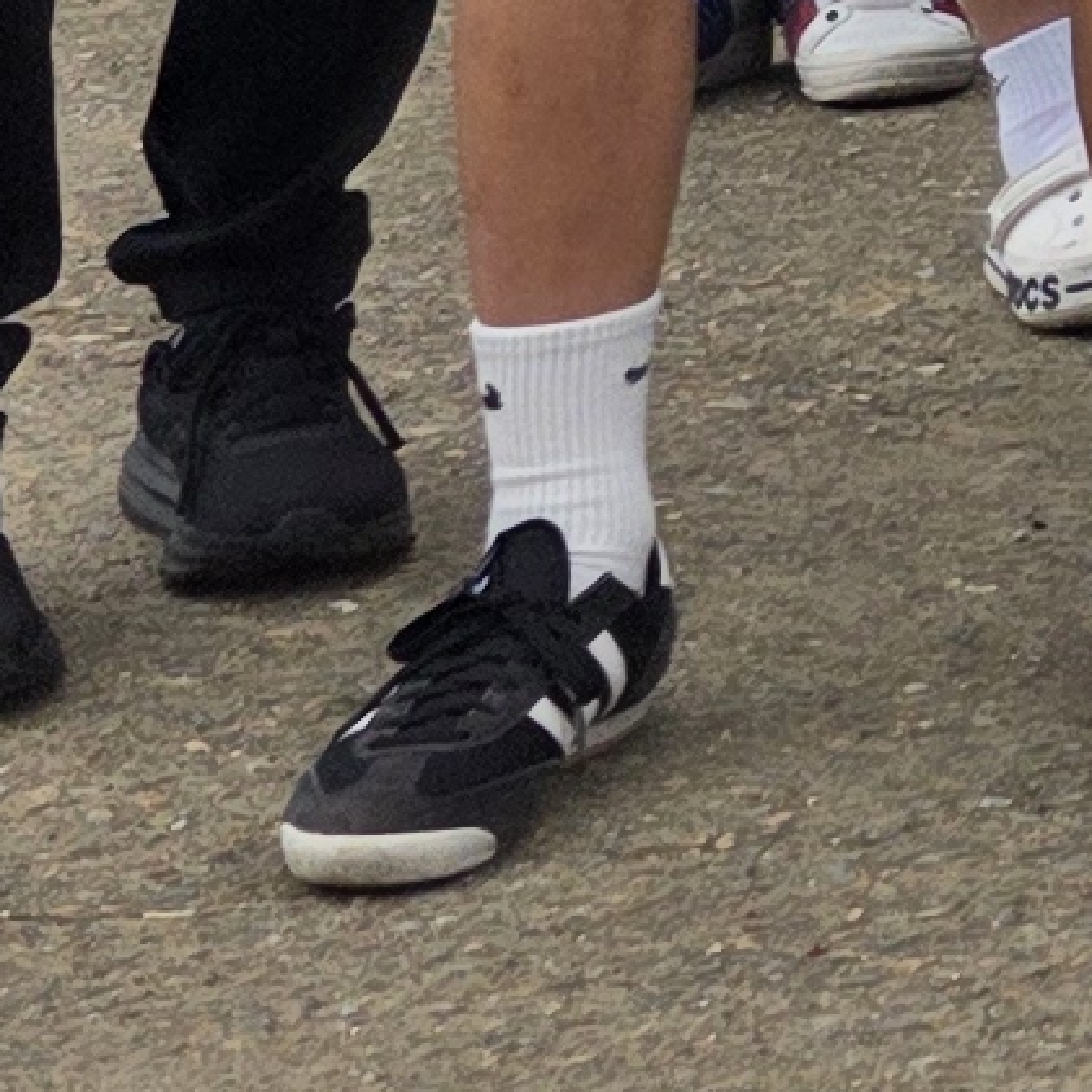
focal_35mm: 193
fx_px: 6888
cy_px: -1803
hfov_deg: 7.2
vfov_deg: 8.1
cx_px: 4026
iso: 64
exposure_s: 1/359
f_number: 1.7
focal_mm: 6.3
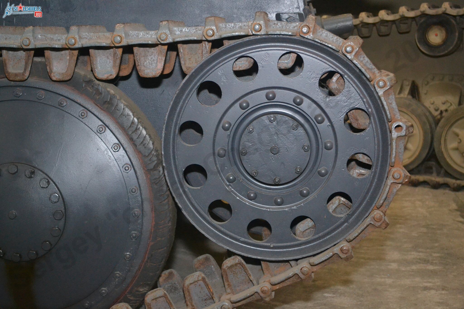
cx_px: 232
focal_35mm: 54
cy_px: 154
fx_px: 696
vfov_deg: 25.1
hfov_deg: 36.9
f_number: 5
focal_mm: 36
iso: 3200
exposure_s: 1/60
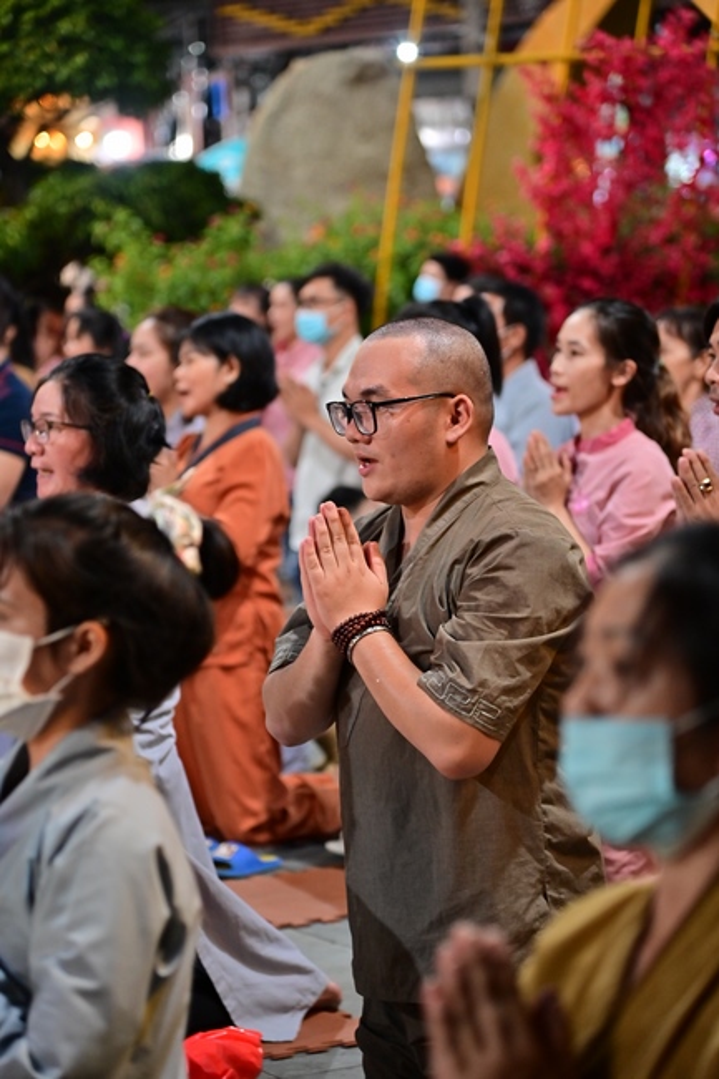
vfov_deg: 17.1
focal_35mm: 120
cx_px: 360
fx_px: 3597
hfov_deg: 11.4
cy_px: 540
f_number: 4
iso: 1600
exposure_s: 1/40
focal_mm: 120
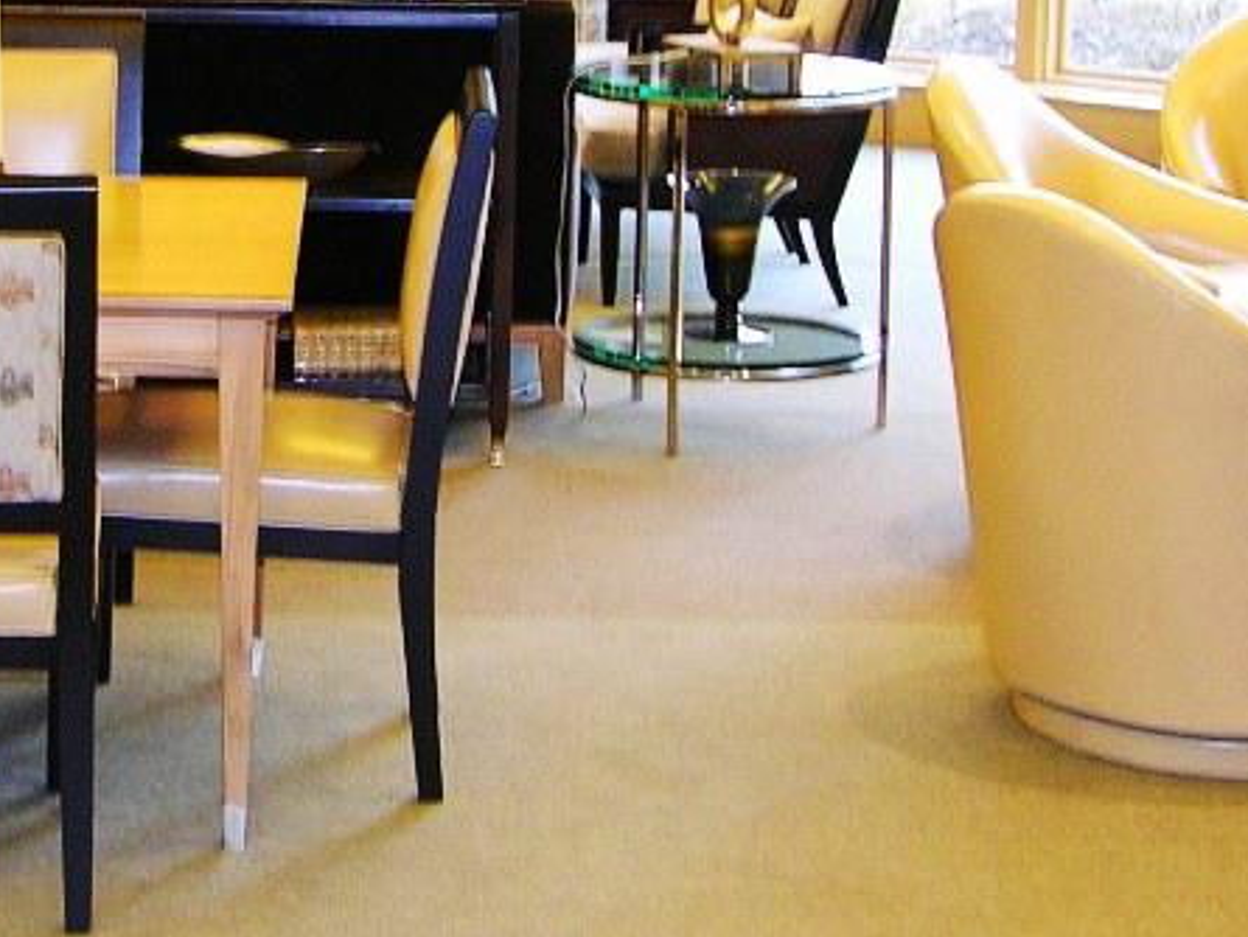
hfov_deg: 16.5
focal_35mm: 118
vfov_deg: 12.5
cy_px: 161
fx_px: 4255
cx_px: 230
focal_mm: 8.9
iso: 100
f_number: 2.8
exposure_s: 1/30
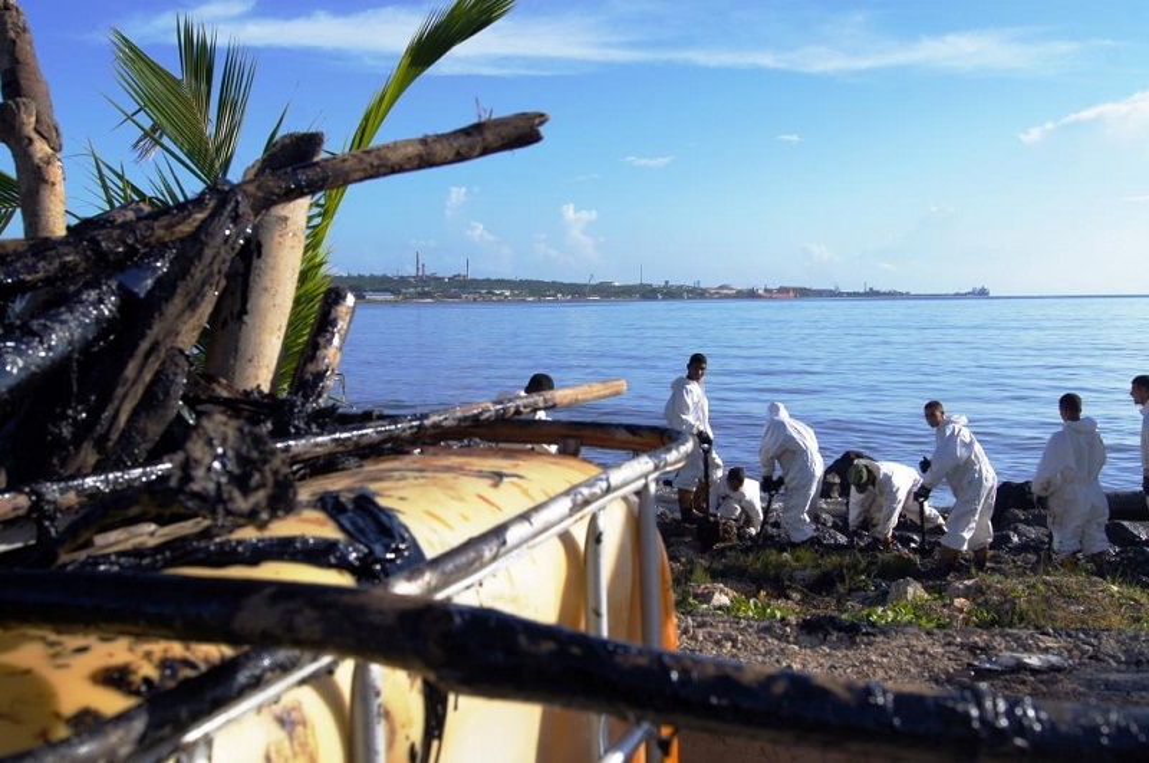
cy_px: 382
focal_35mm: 39
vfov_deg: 34.1
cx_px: 574
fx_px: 1243
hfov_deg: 49.6
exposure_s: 1/200
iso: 100
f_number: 10
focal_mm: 26
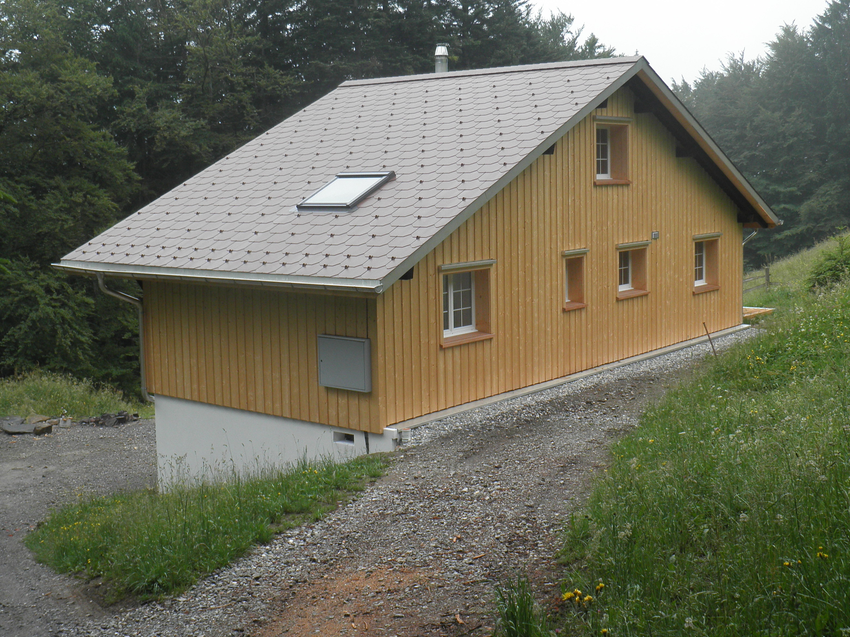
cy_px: 263
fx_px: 1154
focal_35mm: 47
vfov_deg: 30.8
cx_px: 450
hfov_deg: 40.4
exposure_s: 1/125
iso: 64
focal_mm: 6.1
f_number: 3.5
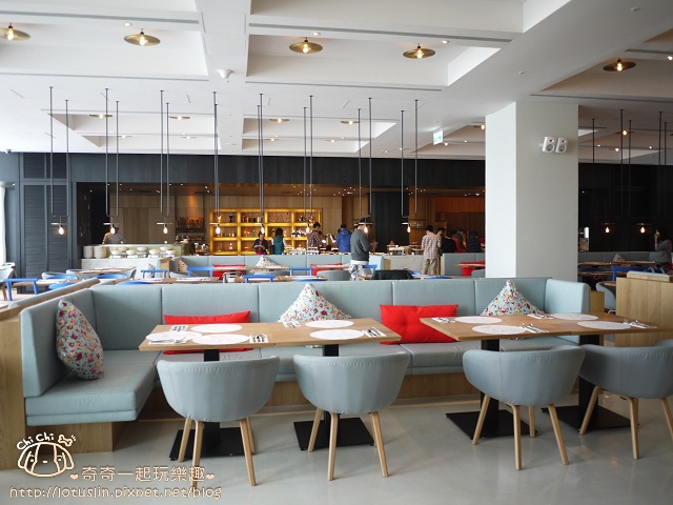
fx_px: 544
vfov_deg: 49.7
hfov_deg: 63.4
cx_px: 336
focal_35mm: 28
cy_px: 252
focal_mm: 14
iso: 160
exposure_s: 1/60
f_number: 2.5
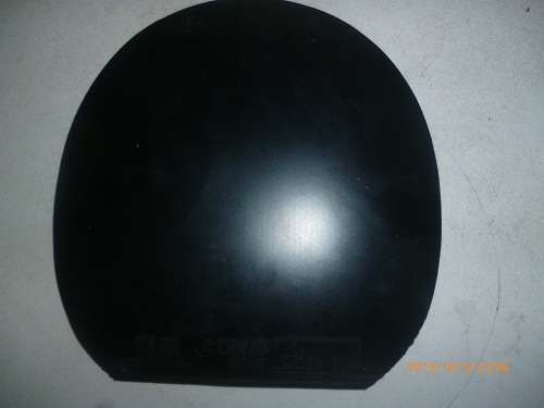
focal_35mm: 28
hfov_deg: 63.4
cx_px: 272
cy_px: 204
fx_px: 440
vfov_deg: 49.7
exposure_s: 1/60
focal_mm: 5
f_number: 3.1
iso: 200
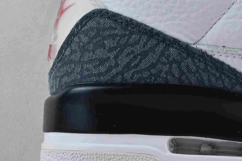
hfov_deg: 13.3
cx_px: 331
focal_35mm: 147
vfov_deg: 9.3
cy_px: 43
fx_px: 991
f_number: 10
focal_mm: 30.5
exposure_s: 1/200
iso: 1000
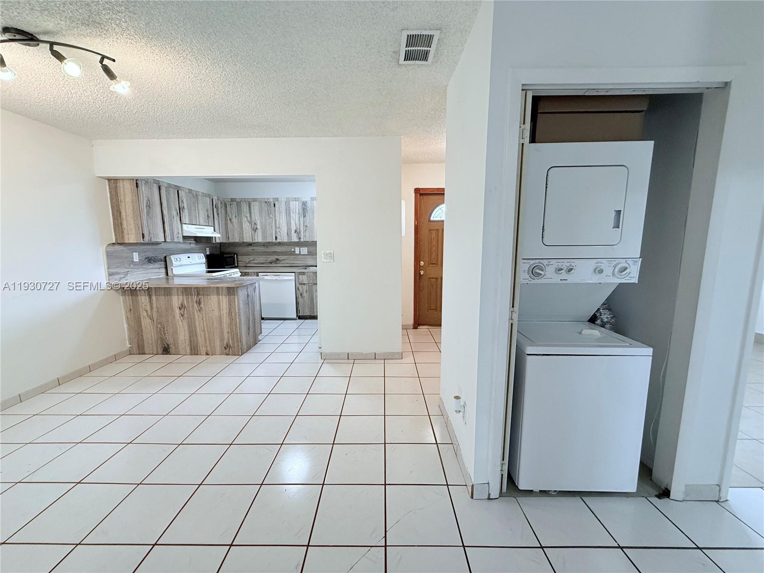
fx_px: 309
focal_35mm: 14
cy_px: 286
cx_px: 382
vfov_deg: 85.7
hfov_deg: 102.1
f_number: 2.2
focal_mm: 2.22
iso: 250
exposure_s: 1/120
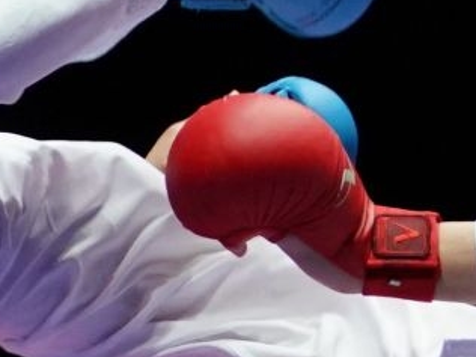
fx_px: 14466
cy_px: 310
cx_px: 175
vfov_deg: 1.4
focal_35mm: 1052
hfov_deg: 1.9
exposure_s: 1/1000
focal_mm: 128
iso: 3200
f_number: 2.8
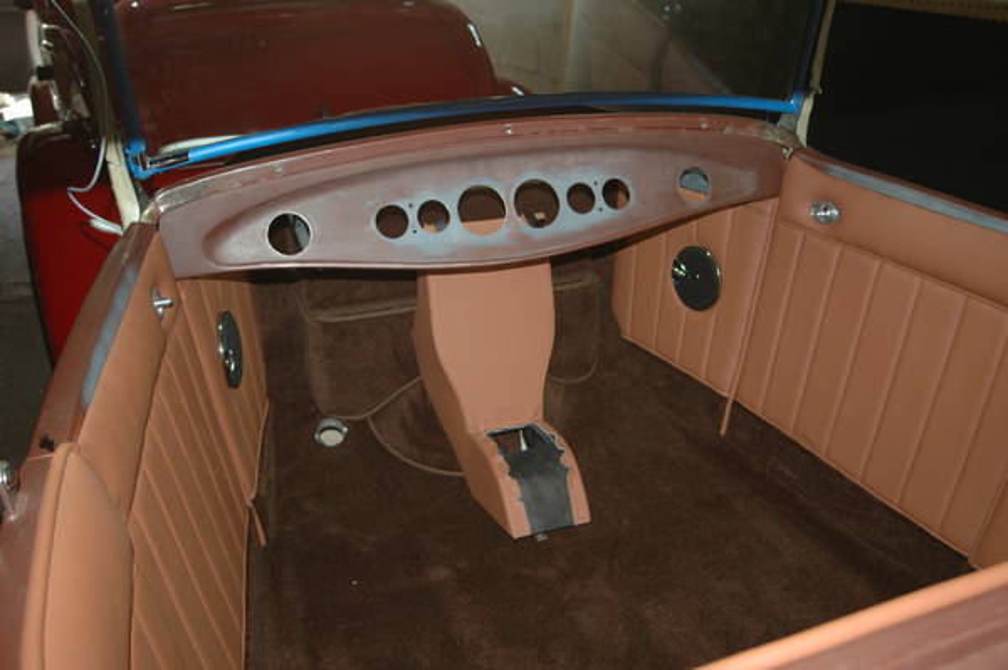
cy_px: 335
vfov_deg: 43.5
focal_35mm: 30
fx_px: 839
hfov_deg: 62.0
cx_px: 504
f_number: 3.5
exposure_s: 1/60
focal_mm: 20
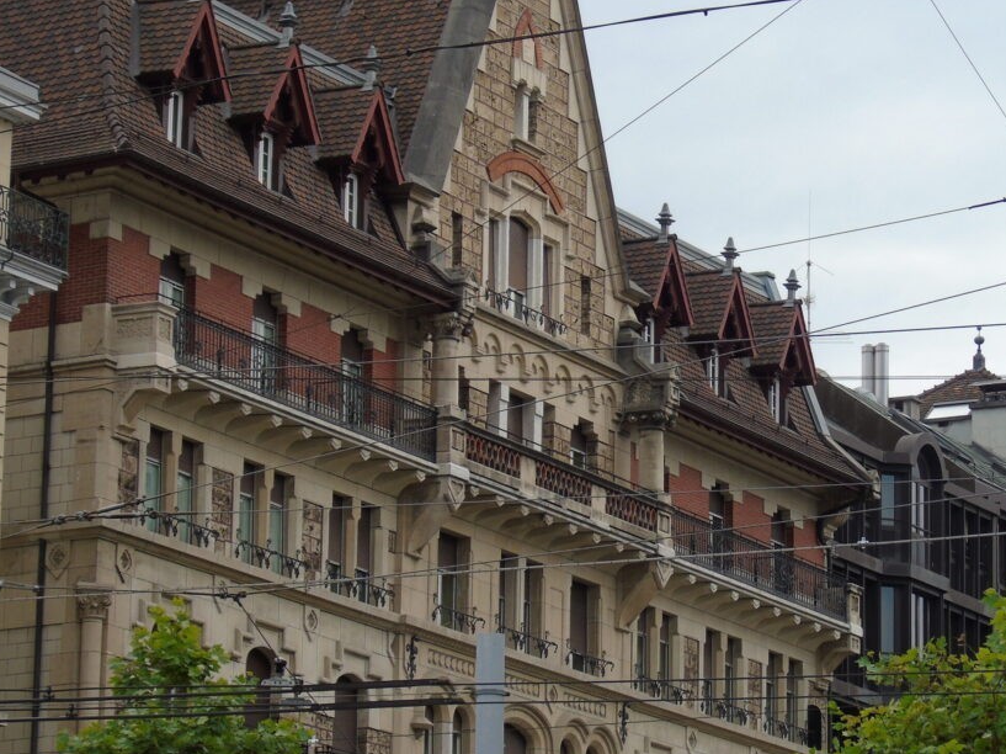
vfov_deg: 9.0
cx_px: 606
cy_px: 280
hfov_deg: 12.0
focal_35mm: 164
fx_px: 4764
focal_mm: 22
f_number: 4.6
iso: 80
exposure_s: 1/320
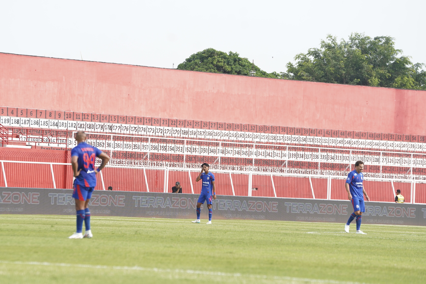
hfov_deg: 10.3
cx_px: 213
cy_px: 142
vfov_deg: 6.9
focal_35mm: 200
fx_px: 2366
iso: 400
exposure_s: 1/500
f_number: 5
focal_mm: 200
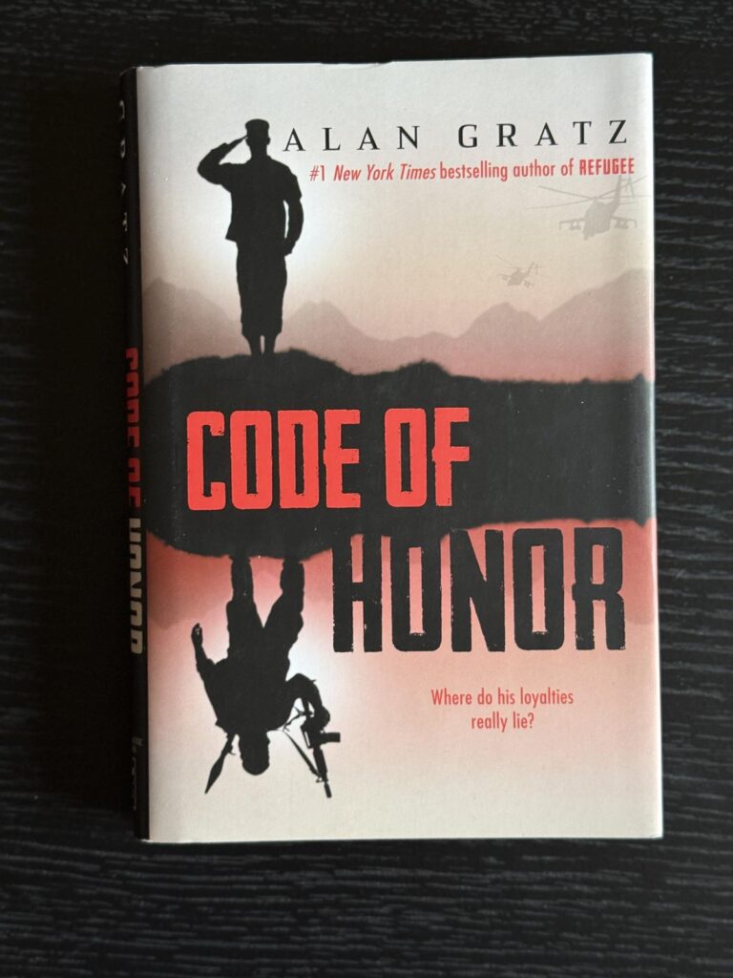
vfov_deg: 39.7
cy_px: 489
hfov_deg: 30.3
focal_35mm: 48
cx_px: 366
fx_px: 1355
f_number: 1.78
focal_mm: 6.76
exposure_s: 1/60
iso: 200
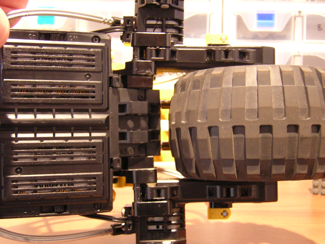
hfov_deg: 37.5
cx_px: 162
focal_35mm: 51
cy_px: 122
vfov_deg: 28.6
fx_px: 479
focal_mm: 6.6
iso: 400
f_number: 3.1
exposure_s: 1.4
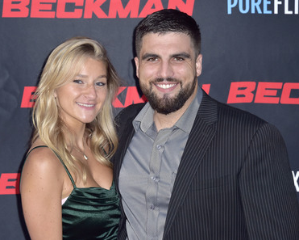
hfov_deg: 11.7
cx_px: 135
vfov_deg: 9.4
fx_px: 1461
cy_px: 120
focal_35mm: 165
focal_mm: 145
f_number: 7.1
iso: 640
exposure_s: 1/250
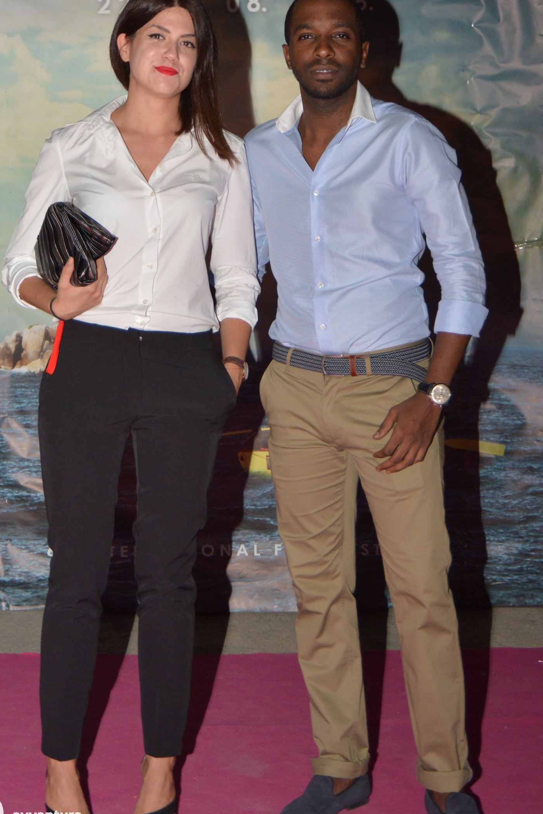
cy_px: 318
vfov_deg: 24.4
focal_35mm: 83
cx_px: 279
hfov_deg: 16.5
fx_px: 1876
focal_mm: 62
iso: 2000
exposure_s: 1/125
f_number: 6.3
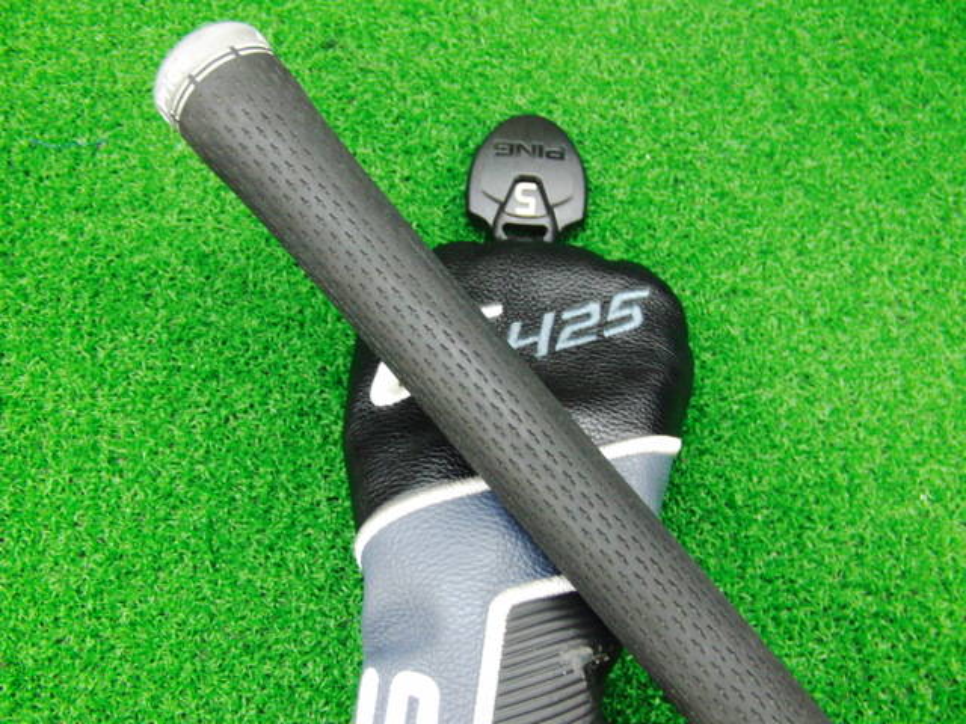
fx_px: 1033
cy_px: 362
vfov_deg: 38.7
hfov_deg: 50.1
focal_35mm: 37
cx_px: 483
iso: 400
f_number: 3.6
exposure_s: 1/20
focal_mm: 6.42
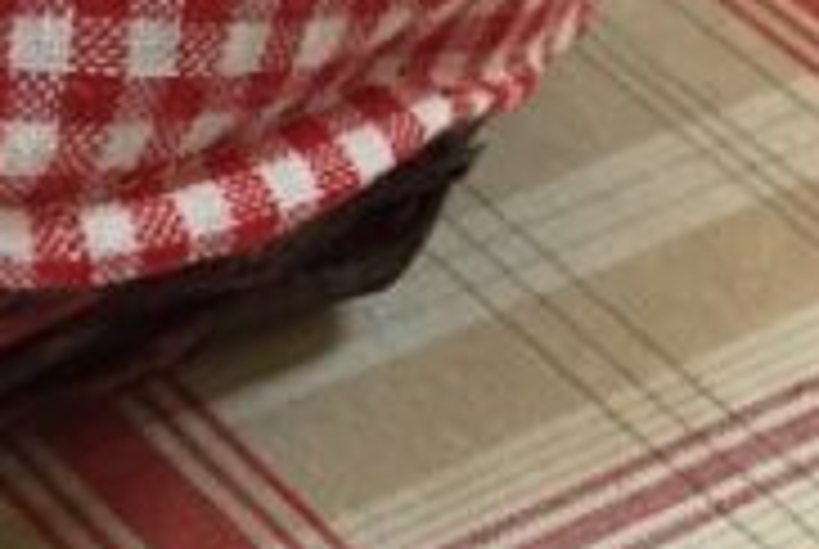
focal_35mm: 127
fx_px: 2894
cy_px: 1048
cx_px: 612
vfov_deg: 10.1
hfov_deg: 16.0
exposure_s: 1/33
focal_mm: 4.15
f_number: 2.2
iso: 125
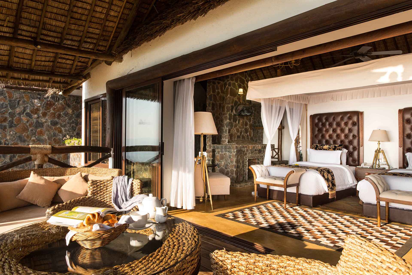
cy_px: 138
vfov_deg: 53.2
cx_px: 206
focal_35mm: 24
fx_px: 275
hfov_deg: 73.7
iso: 400
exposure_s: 1/100
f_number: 10
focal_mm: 24
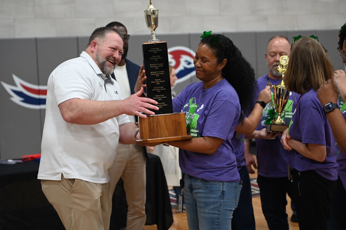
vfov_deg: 19.4
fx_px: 672
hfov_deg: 28.9
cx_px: 173
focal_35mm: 70
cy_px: 115
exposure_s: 1/320
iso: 2000
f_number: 2.8
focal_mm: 70
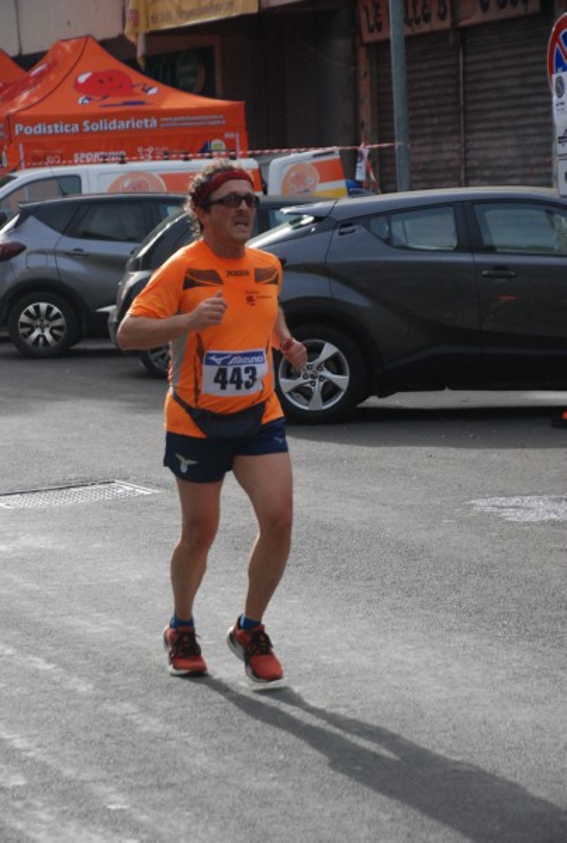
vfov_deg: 16.0
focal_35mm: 128
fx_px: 2996
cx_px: 284
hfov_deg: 10.8
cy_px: 422
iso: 1000
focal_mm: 85
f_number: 5.6
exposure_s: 1/1600
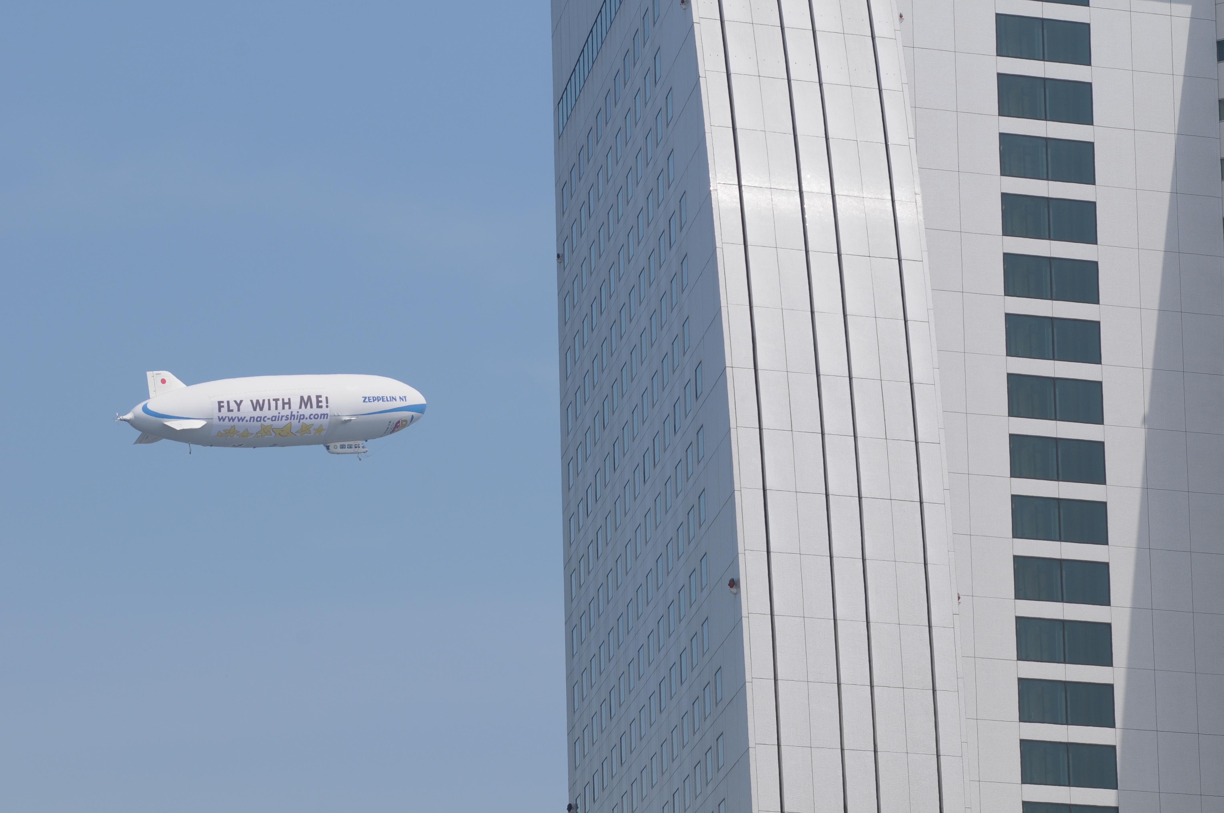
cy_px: 406
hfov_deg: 9.2
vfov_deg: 6.1
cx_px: 612
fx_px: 7641
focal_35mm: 225
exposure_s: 1/500
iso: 200
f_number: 11
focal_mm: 150
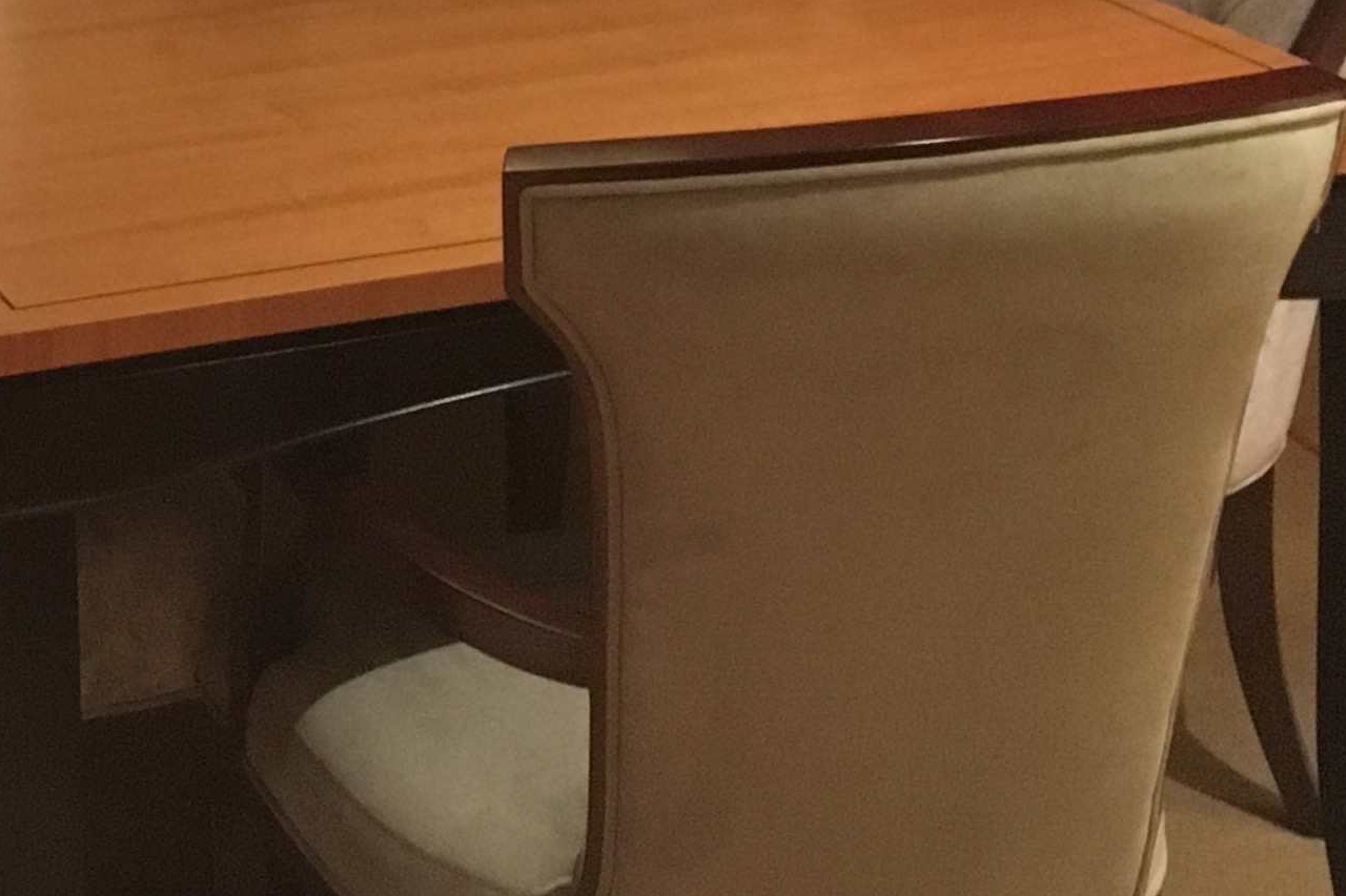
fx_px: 3551
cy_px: -582
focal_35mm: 95
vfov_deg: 13.3
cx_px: 13
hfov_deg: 20.8
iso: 250
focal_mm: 4.15
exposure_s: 1/17
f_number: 2.2
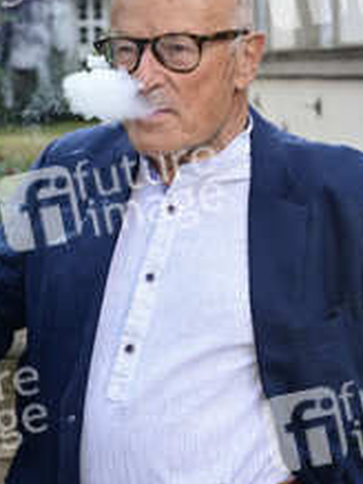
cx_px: 175
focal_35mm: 102
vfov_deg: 19.2
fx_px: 1428
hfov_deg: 14.5
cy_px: 309
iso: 1250
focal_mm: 58
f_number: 6.3
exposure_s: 1/200
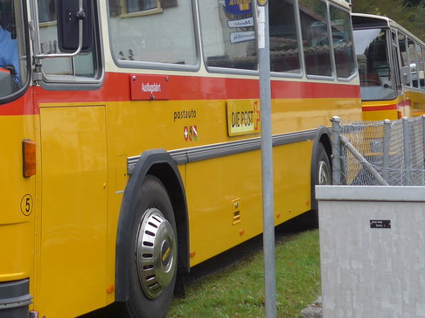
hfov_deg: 22.1
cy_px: 25
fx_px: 1031
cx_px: -37
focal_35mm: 84
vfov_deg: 17.3
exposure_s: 1/160
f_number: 2.8
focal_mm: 7
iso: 80
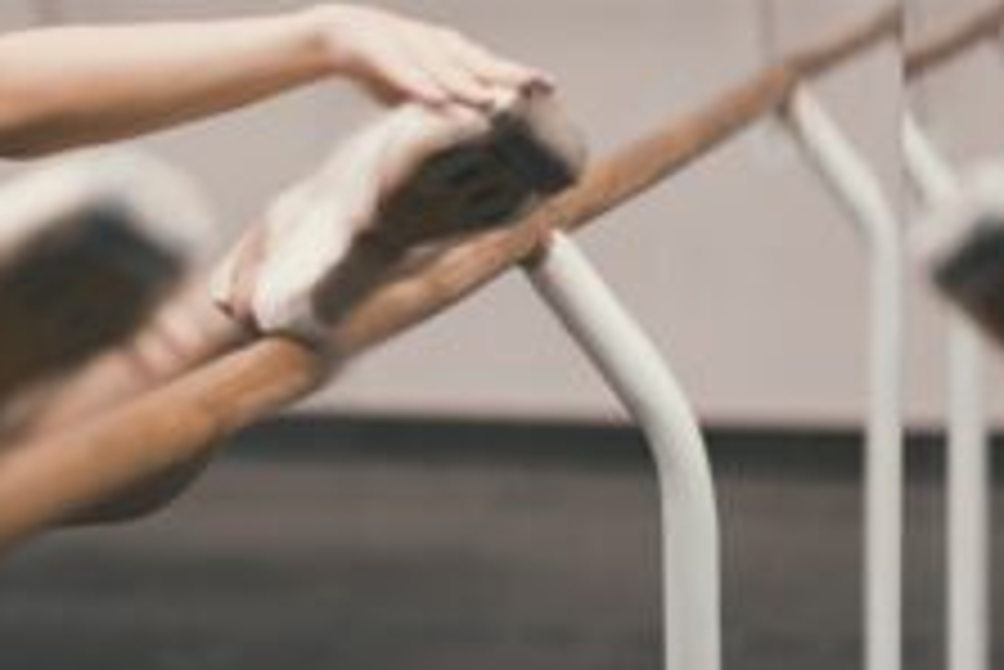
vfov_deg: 8.0
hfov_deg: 11.9
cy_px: -2
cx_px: 207
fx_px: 4800
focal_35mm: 172
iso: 100
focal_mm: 50
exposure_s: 1/125
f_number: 1.4
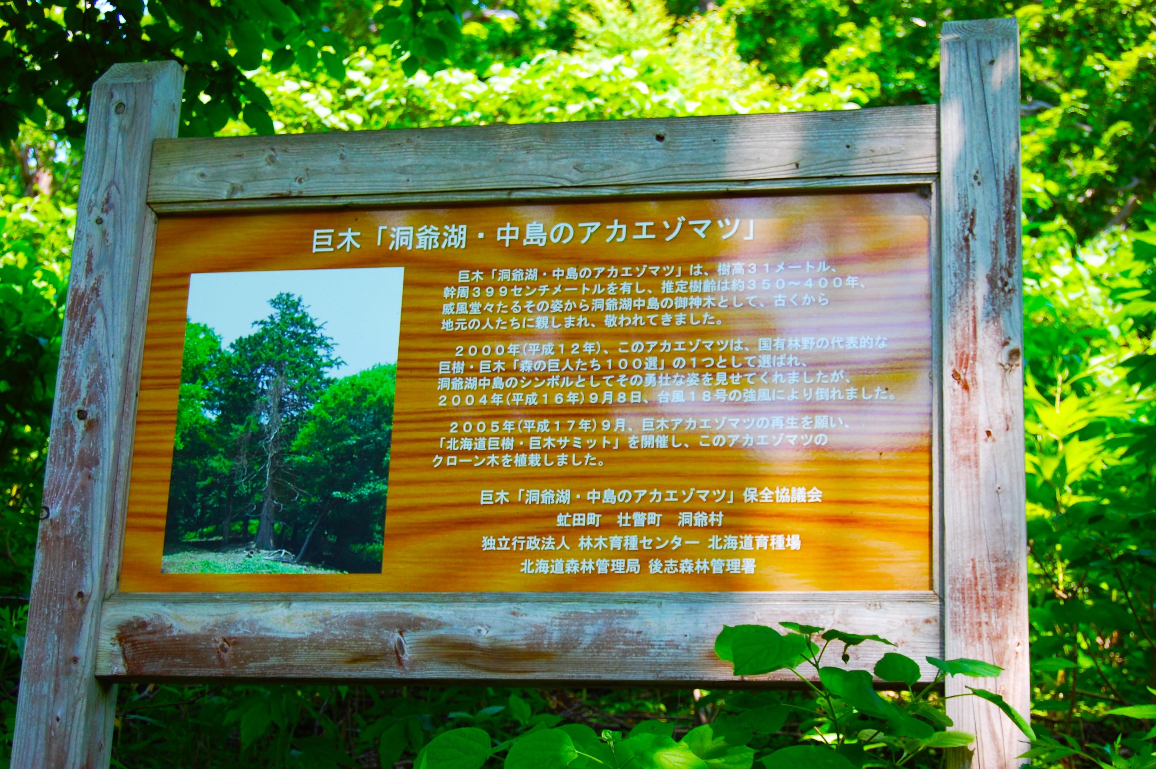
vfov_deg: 22.6
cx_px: 578
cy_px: 384
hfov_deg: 33.4
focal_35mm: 60
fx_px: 1925
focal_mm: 40
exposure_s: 1/125
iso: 200
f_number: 5.6
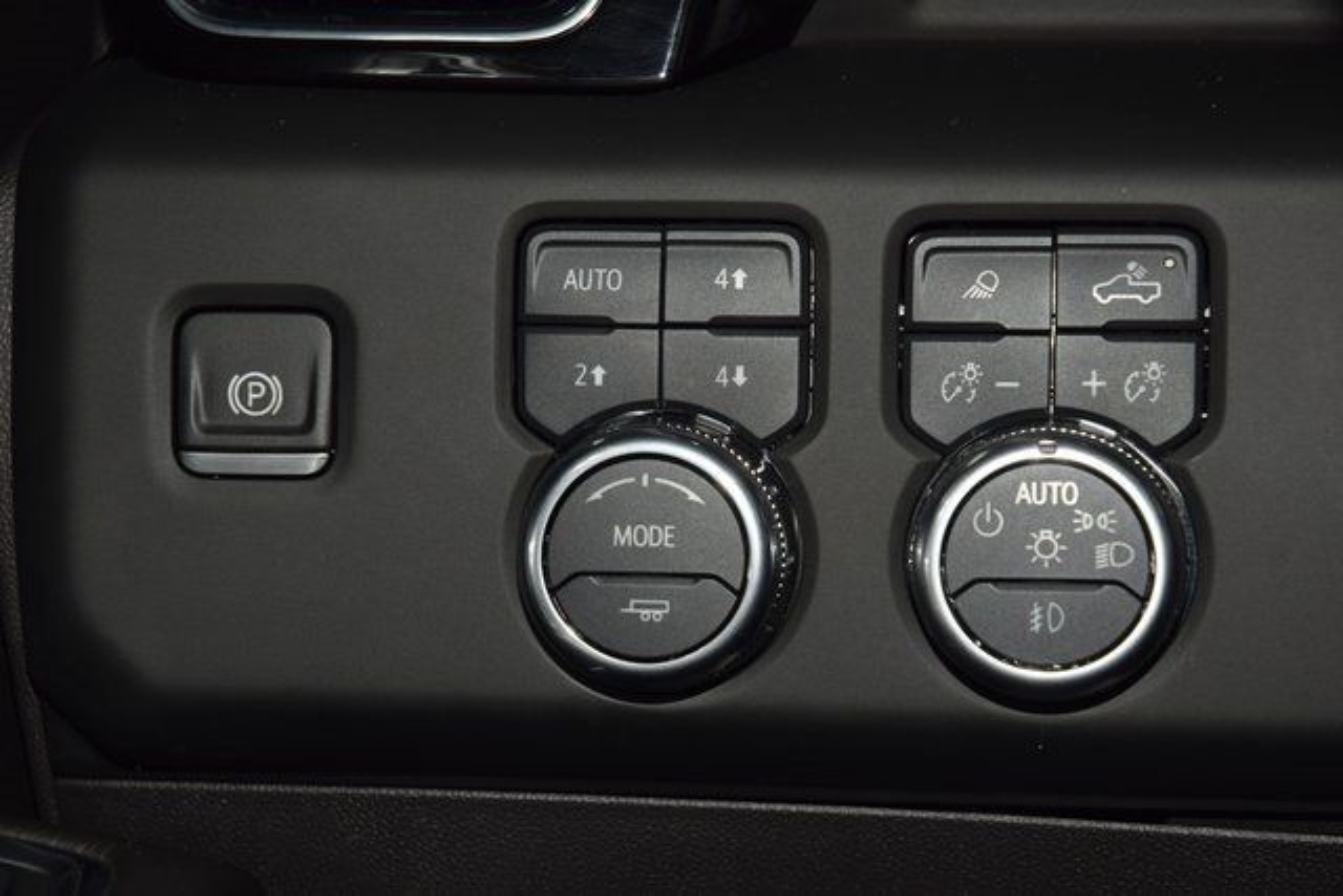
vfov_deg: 13.0
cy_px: 448
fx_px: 3918
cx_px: 672
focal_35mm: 105
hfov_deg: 19.5
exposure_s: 1/125
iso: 100
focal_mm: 70
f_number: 8
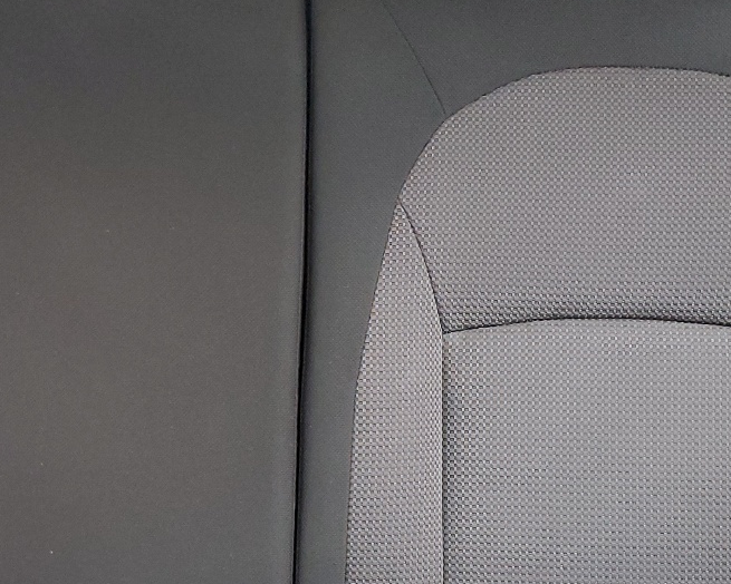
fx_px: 1341
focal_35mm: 62
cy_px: 398
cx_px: 98
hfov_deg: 29.4
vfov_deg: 24.5
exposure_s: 1/60.2
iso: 279
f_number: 1.5
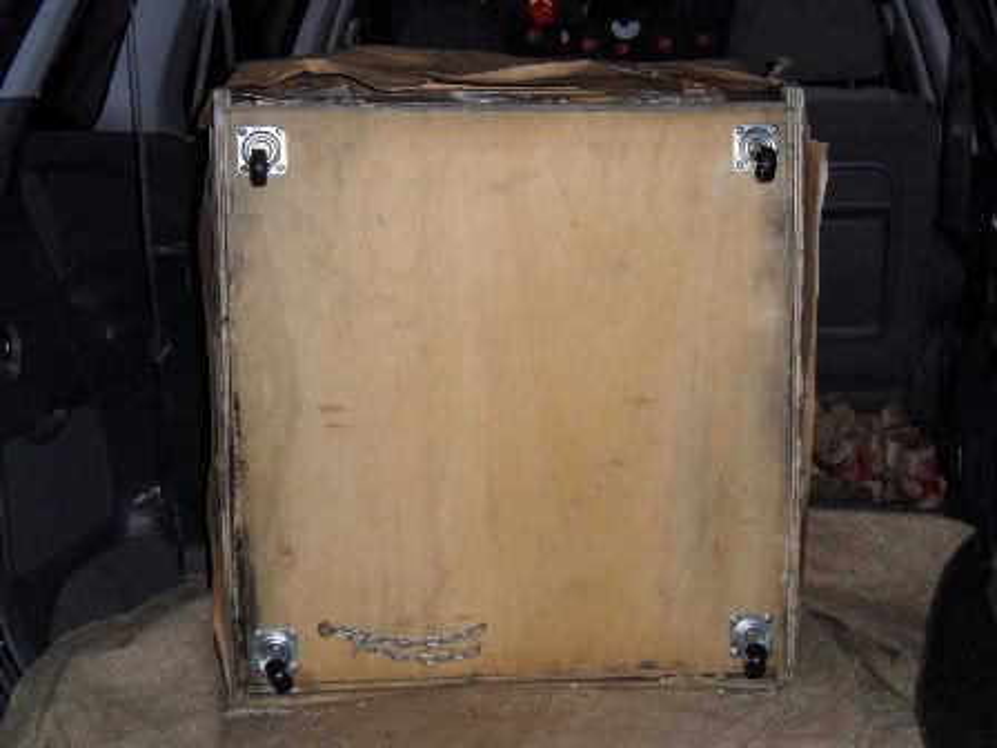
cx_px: 498
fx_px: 1526
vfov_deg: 27.5
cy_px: 374
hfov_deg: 36.2
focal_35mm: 53
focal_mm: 9.5
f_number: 3.9
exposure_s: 1/60
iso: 200
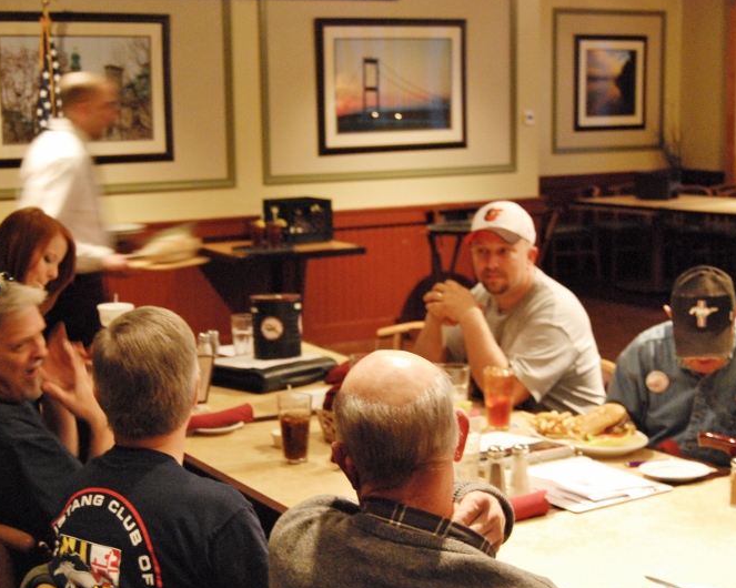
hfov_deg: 31.7
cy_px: 294
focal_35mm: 60
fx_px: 1297
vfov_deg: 25.6
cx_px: 357
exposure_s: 1/20
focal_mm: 35
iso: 1600
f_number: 4.8
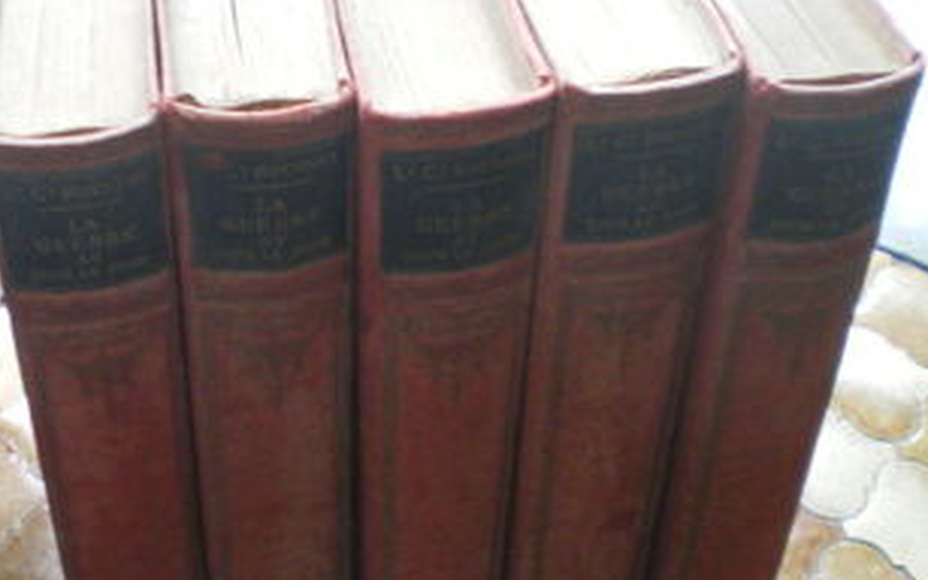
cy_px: 369
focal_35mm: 63
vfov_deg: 20.6
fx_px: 1594
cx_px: 287
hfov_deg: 32.1
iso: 400
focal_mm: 6.3
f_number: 3.1
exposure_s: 1/13
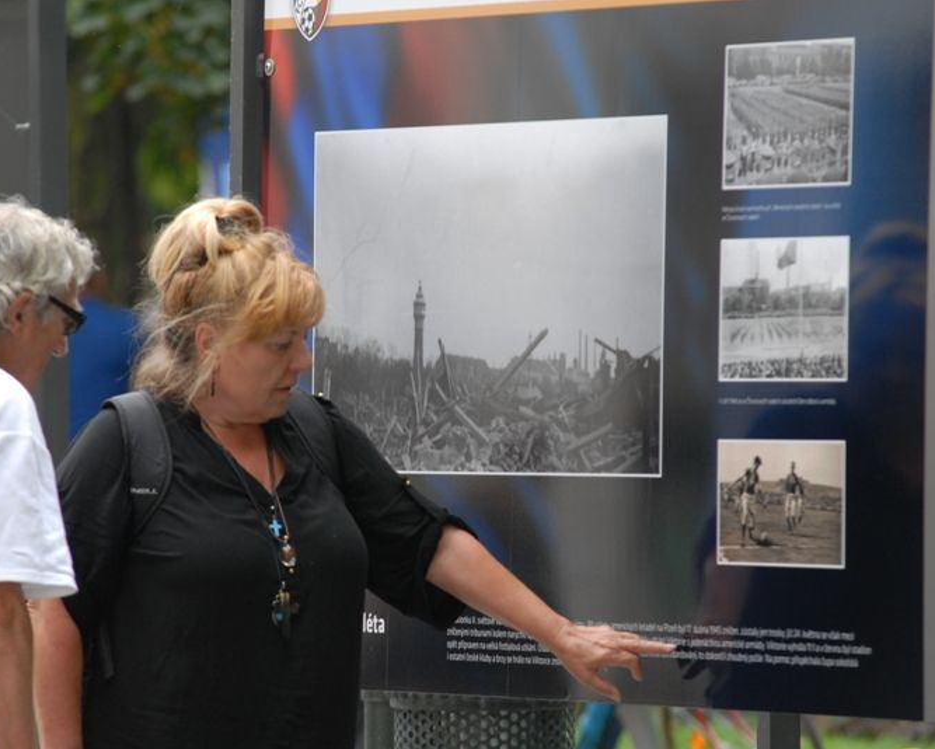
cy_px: 374
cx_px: 412
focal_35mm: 338
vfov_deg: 4.6
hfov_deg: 5.7
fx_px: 9356
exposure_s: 1/160
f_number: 4.5
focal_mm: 200
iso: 400
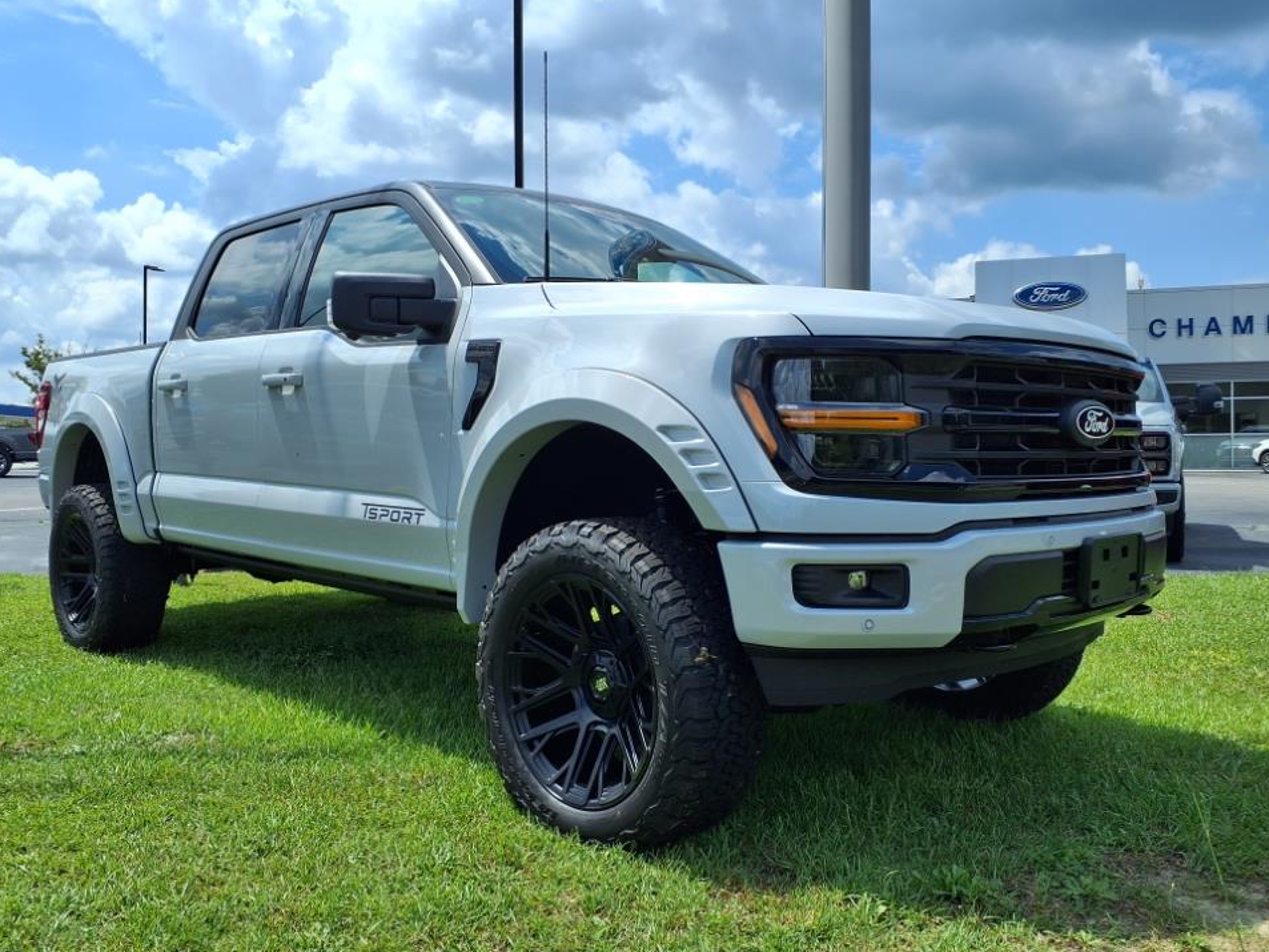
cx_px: 635
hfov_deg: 61.7
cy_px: 463
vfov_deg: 48.2
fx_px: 1063
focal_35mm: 29
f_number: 1.9
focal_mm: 3.58
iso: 40
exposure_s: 1/3333
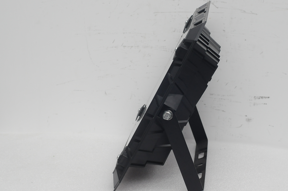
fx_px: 727
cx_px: 167
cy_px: 96
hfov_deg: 22.4
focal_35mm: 91
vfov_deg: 15.0
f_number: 8
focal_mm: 50
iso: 1000
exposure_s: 1/100
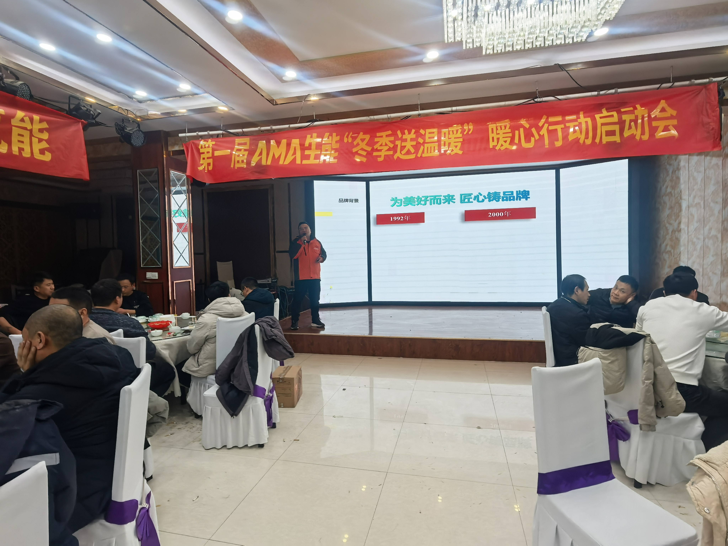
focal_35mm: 18
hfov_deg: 87.8
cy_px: 273
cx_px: 364
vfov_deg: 71.6
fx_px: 379
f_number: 2.2
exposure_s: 1/120
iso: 125
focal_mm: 1.95
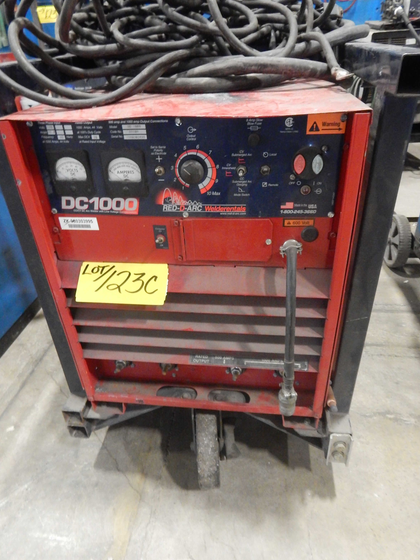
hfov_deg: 58.9
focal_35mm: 23
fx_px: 372
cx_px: 209
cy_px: 284
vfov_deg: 73.9
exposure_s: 1/4
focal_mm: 4
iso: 800
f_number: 3
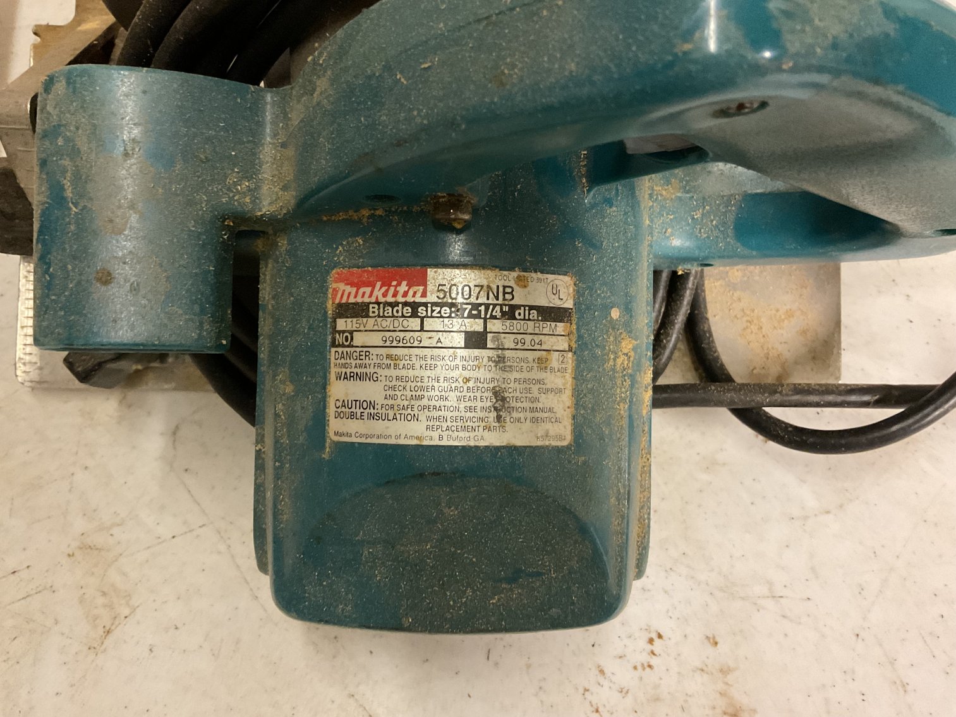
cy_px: 358
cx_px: 478
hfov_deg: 61.7
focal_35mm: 29
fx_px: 801
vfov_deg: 48.2
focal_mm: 3
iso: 320
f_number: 1.8
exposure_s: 1/30
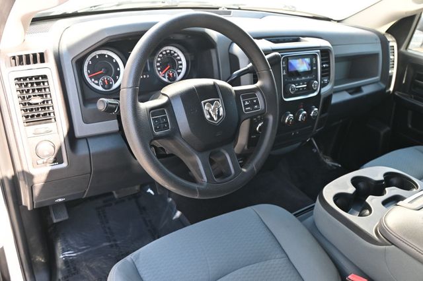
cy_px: 140
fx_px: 343
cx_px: 212
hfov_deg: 63.2
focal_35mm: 29
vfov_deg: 44.6
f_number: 3.8
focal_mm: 19.5
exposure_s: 1/125
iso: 560
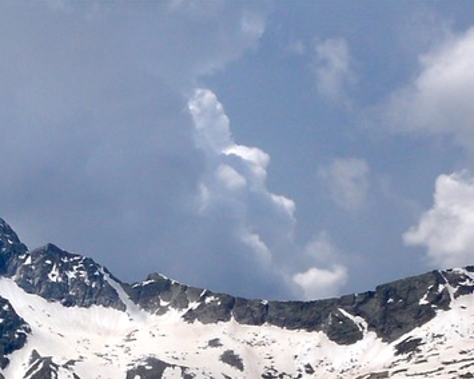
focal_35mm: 128
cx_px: -478
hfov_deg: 13.0
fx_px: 1796
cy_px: 374
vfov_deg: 11.9
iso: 100
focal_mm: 14
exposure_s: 1/80
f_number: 16
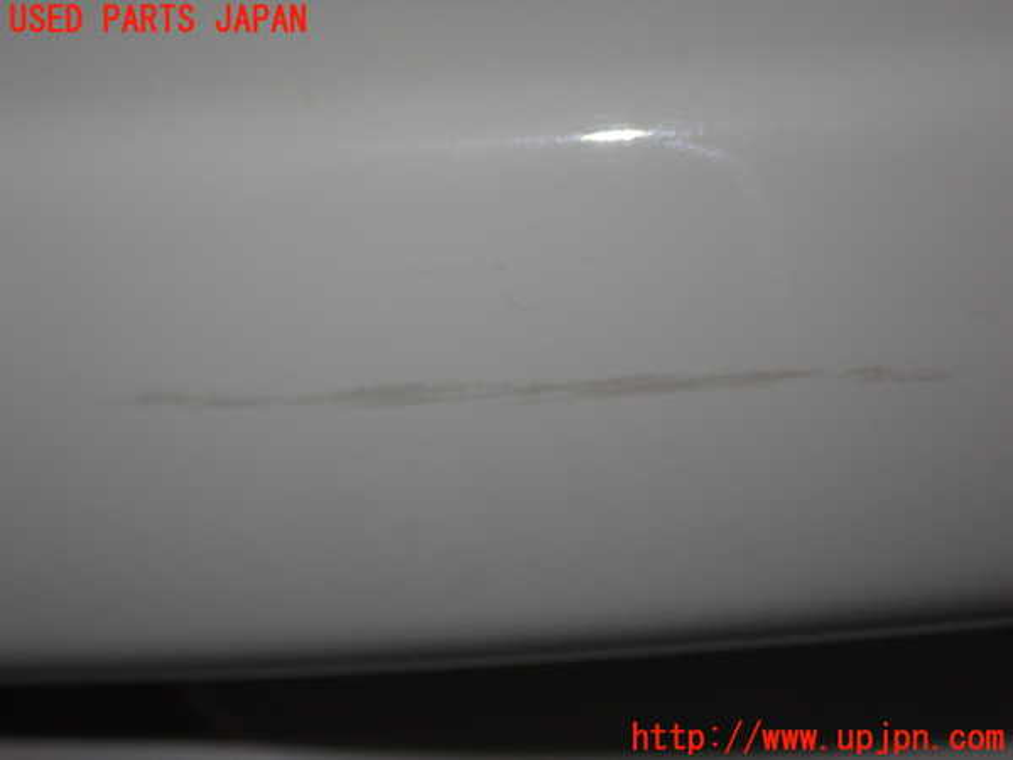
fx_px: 2400
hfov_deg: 23.8
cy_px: 380
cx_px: 506
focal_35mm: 82
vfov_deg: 18.0
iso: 250
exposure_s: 1/80
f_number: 4.3
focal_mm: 14.62
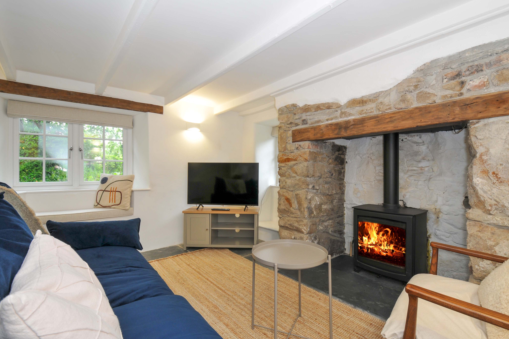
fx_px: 226
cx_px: 261
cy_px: 167
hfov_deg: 96.7
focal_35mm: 16
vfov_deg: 73.7
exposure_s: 1/4
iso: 200
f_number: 7.1
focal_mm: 10
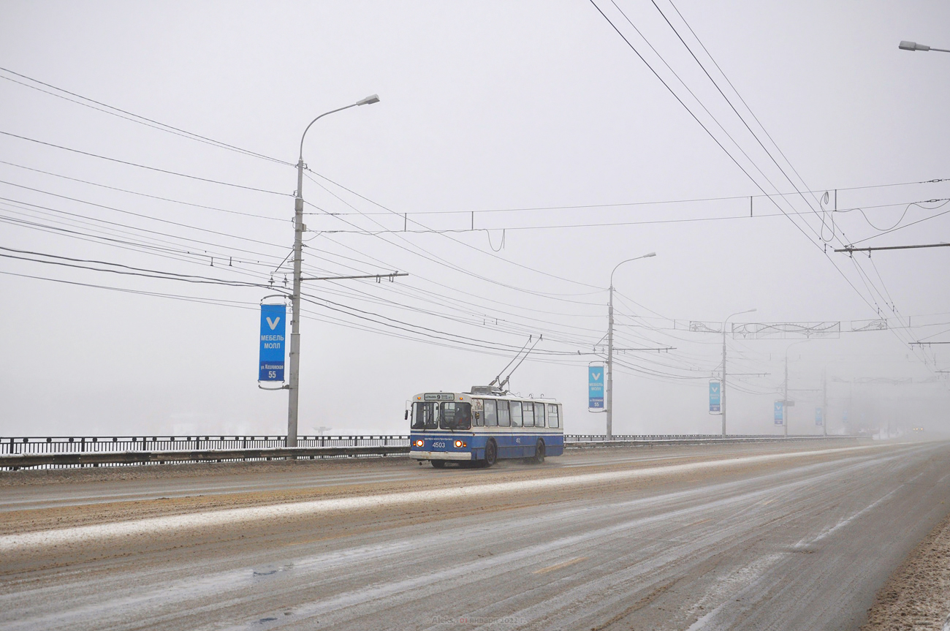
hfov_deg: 46.5
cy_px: 316
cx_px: 475
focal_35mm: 42
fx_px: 1107
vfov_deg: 31.8
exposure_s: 1/250
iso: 360
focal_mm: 28
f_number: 5.6
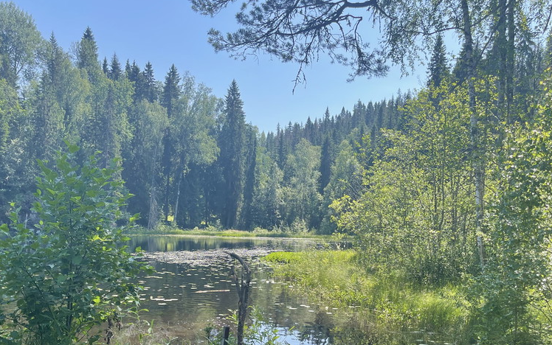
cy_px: 254
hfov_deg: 56.7
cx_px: 269
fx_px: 512
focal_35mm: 34
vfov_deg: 36.5
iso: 32
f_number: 1.6
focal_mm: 5.1
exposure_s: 1/953
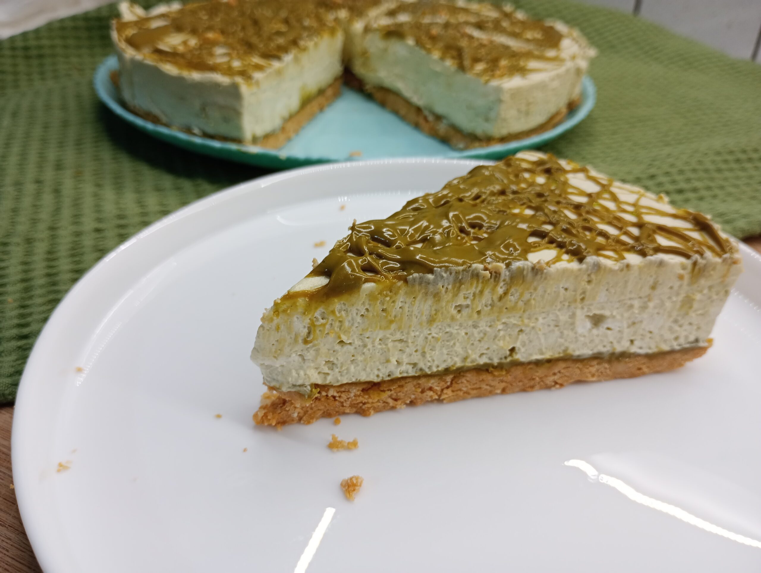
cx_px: 380
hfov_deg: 63.4
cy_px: 286
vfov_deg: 49.9
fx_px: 616
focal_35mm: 28
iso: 374
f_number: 1.8
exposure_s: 1/50
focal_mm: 4.27
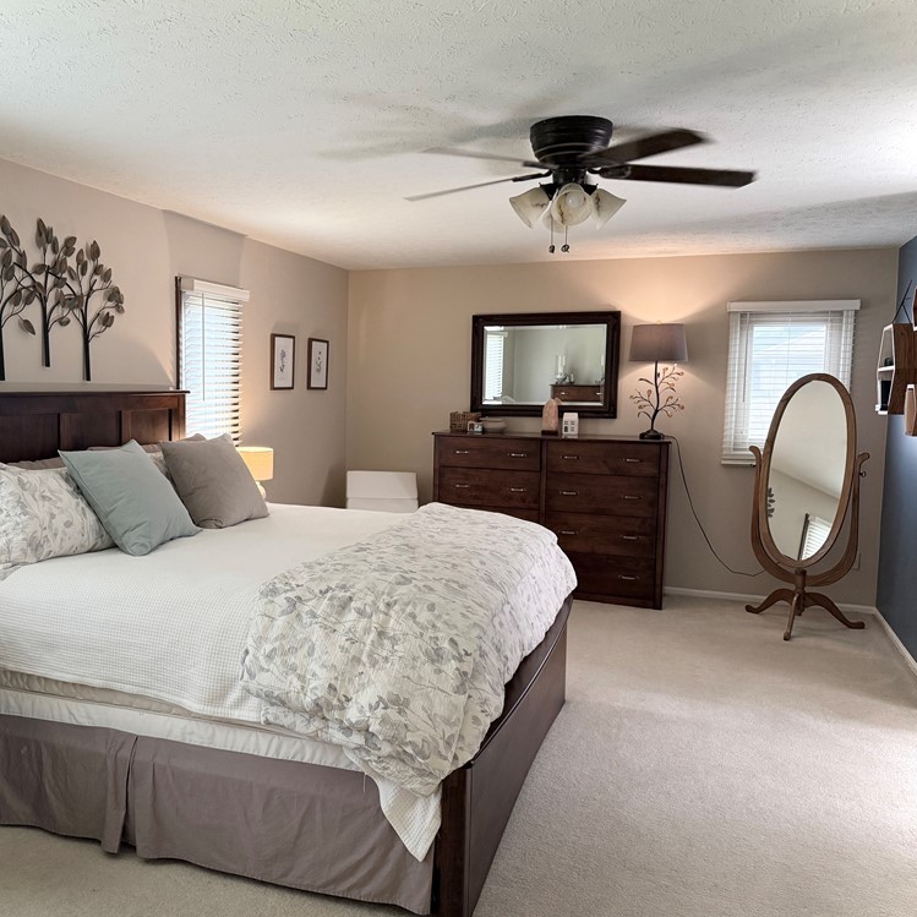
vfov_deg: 55.6
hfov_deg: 54.9
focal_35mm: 29
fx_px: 869
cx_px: 333
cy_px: 457
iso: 320
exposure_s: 1/120
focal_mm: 6.76
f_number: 1.78
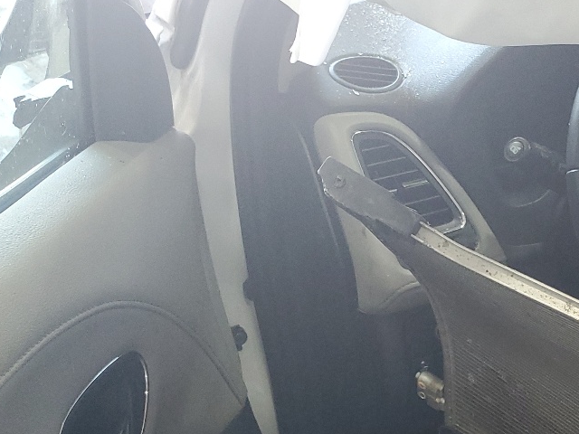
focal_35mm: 65
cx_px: 668
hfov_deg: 26.9
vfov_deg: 21.8
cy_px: 430
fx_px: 1087
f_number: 1.5
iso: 150
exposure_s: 1/60.2
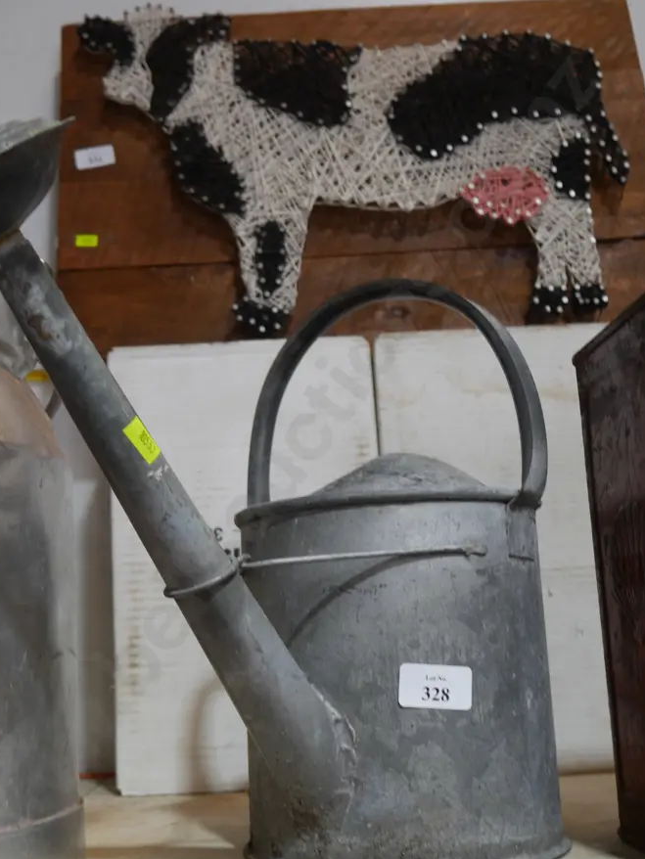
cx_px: 283
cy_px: 470
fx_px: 1043
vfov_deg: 44.7
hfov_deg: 34.3
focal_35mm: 42
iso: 250
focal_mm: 18
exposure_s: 1/60
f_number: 4
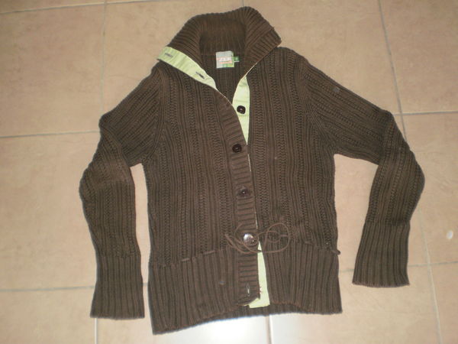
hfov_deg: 51.4
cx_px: 229
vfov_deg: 39.7
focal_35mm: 36
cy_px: 172
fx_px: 476
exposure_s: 1/30
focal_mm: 6.3
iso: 125
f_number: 3.1
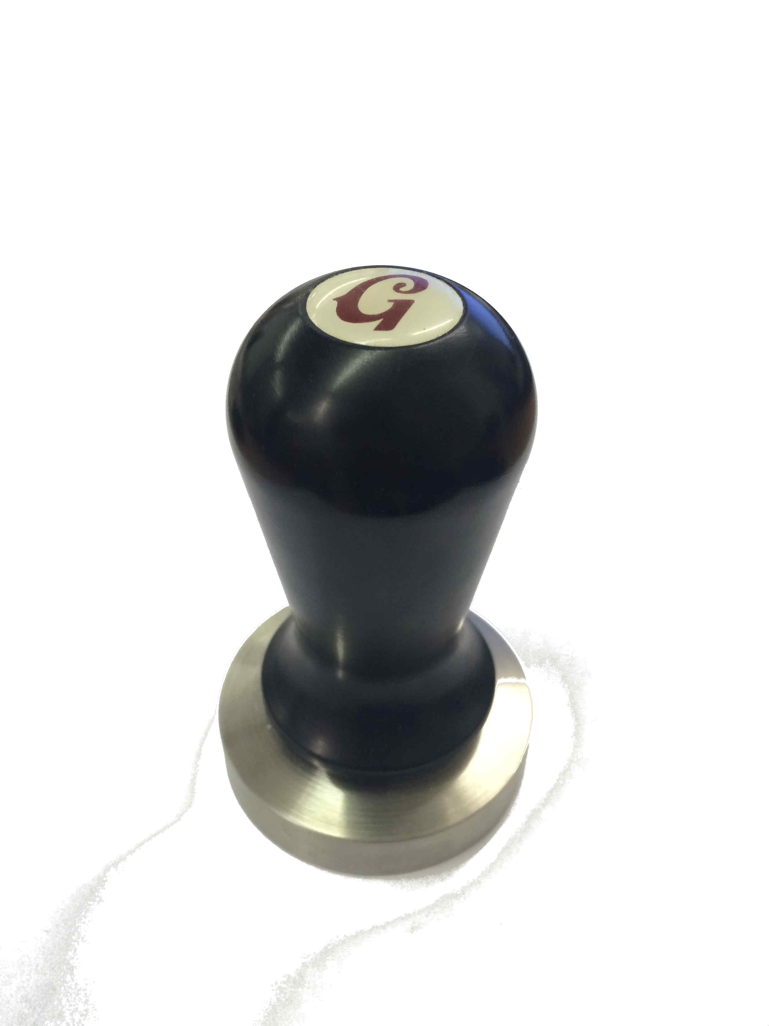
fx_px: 859
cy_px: 513
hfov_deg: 48.2
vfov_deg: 61.7
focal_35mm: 29
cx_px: 384
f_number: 2.2
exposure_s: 1/33
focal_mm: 4.15
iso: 64
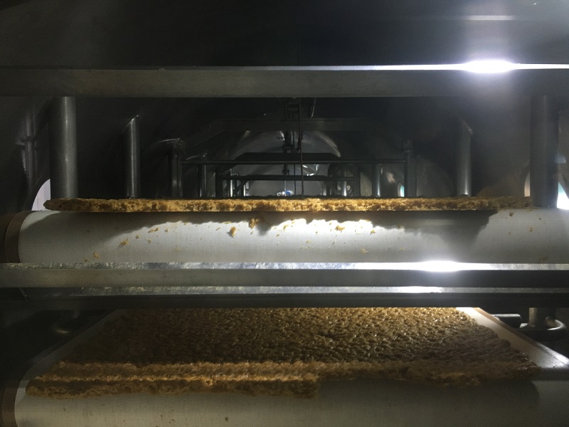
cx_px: 284
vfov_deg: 48.2
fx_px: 477
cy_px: 214
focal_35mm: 29
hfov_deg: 61.7
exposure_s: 1/33
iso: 160
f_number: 2.2
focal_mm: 4.15
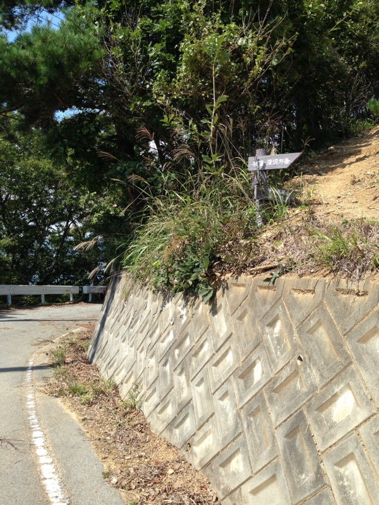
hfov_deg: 42.9
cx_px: 190
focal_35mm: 33
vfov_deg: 55.4
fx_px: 482
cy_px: 252
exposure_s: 1/968
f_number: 2.4
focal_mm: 4.12
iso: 50
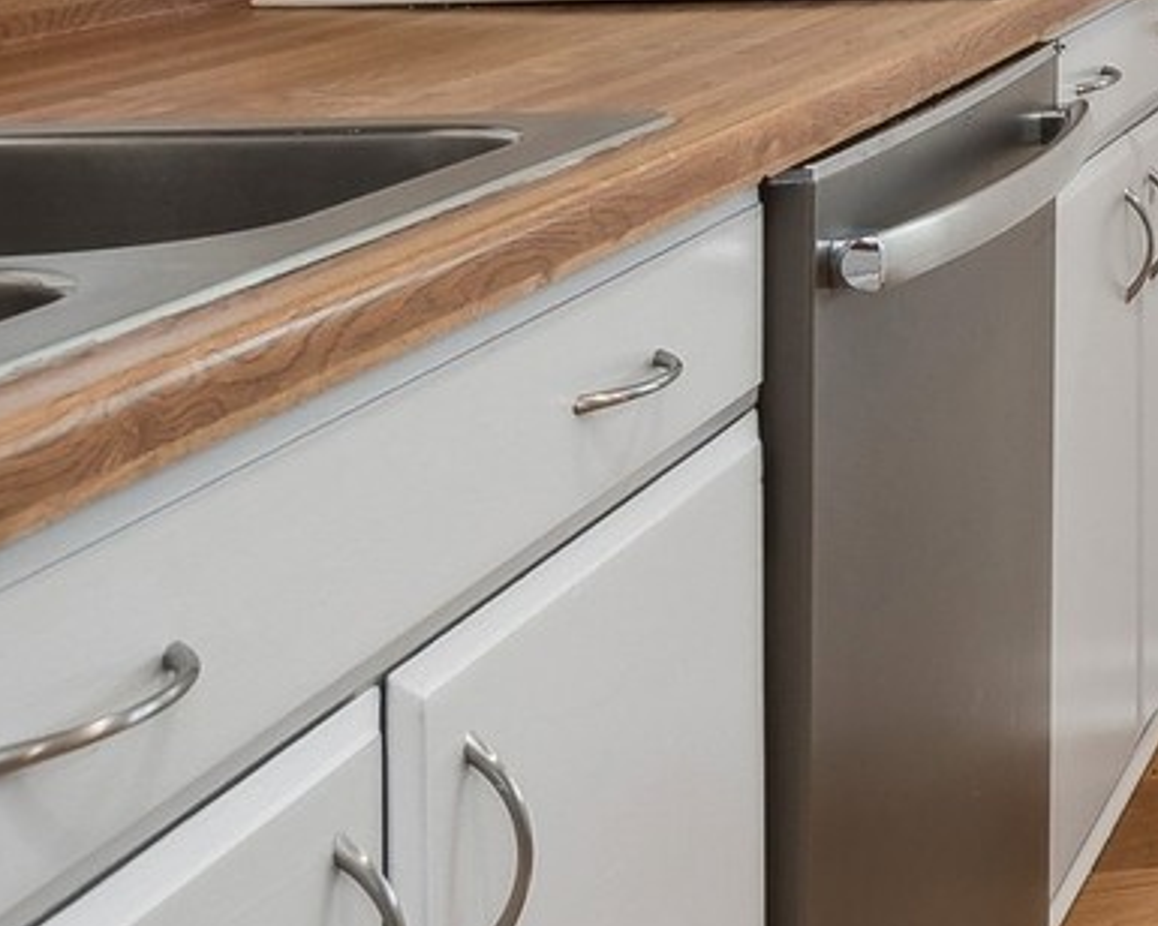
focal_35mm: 71
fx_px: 2433
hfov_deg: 18.5
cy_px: -268
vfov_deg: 19.9
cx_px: 2262
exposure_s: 1/13
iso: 250
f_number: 8
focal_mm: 12
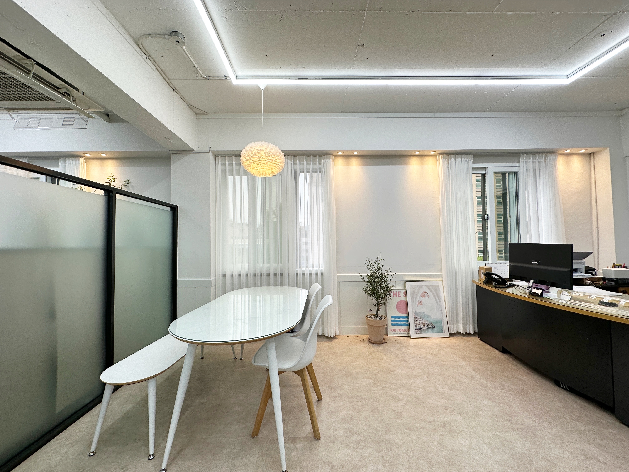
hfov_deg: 102.1
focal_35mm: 14
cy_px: 236
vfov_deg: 85.7
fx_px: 254
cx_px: 314
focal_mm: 2.22
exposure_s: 1/146
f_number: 2.2
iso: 40
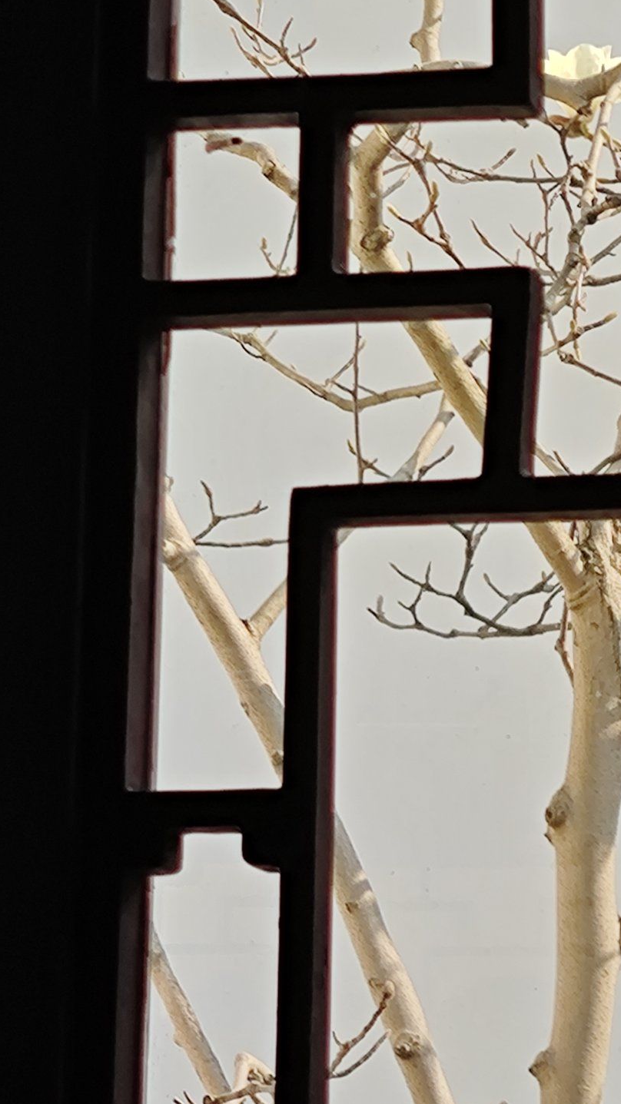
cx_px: 687
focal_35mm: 207
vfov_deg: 10.4
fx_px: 6061
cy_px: 221
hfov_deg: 5.8
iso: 50
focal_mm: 7.1
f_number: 1.9
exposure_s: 1/714
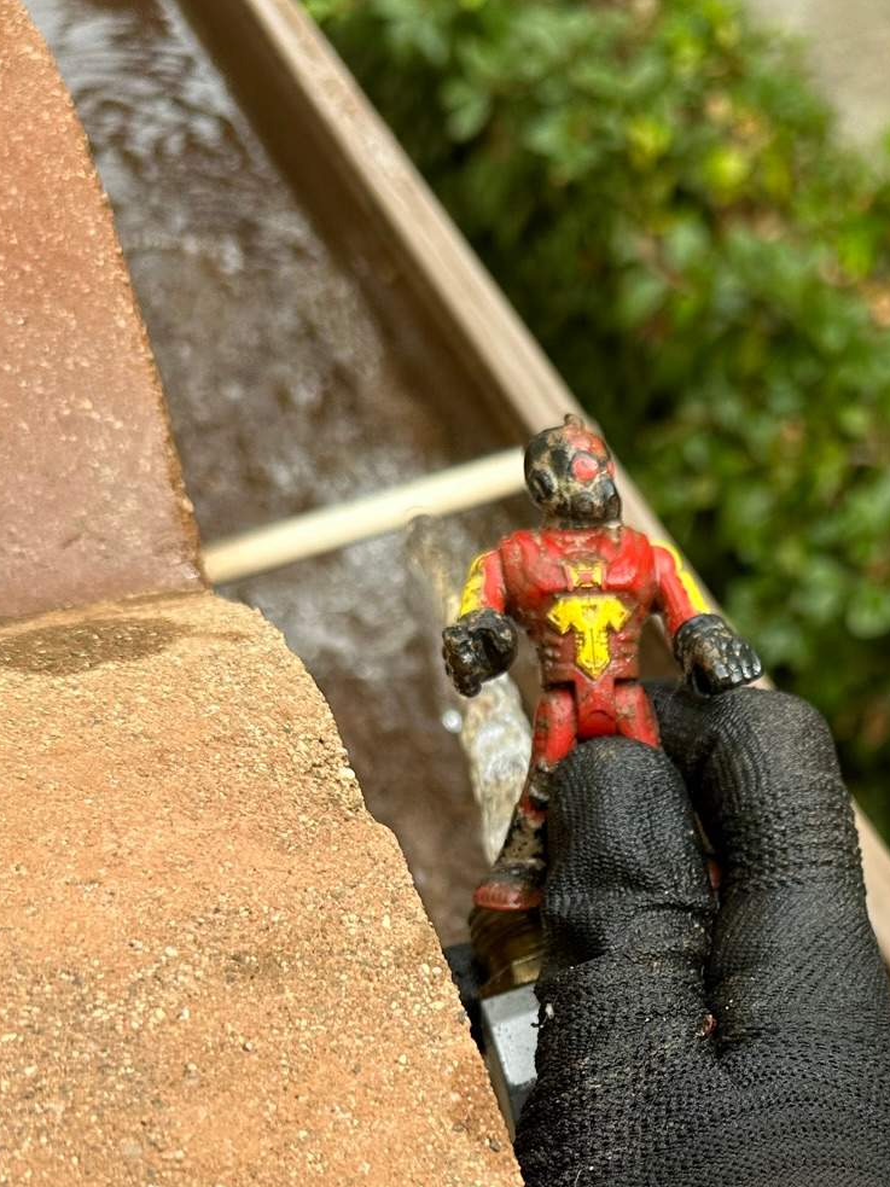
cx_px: 761
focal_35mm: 50
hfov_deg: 28.2
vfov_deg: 36.5
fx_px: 1714
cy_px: 1003
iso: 80
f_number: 1.78
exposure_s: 1/642
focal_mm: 6.86
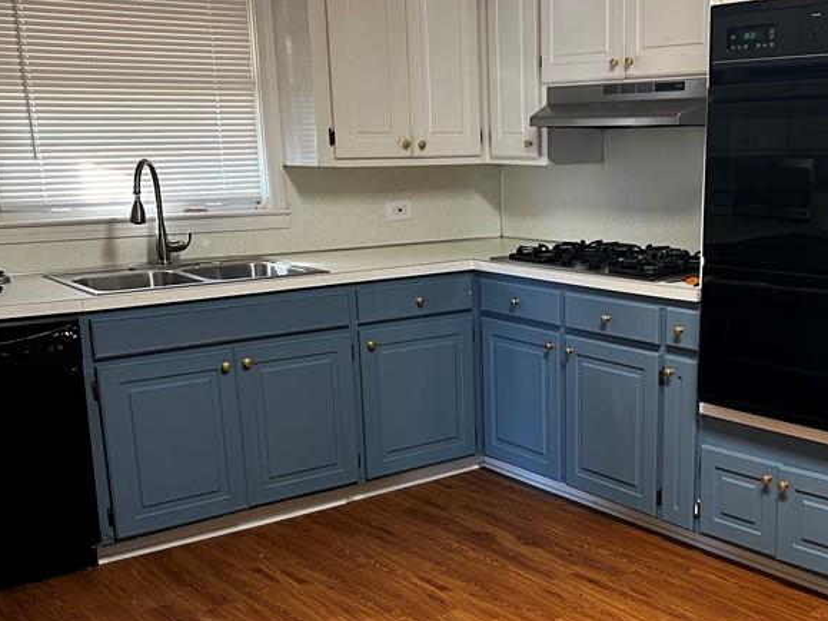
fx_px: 1100
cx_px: 521
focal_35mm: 46
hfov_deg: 40.9
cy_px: 422
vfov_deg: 31.2
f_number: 1.5
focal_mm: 5.7
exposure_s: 1/60
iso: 125
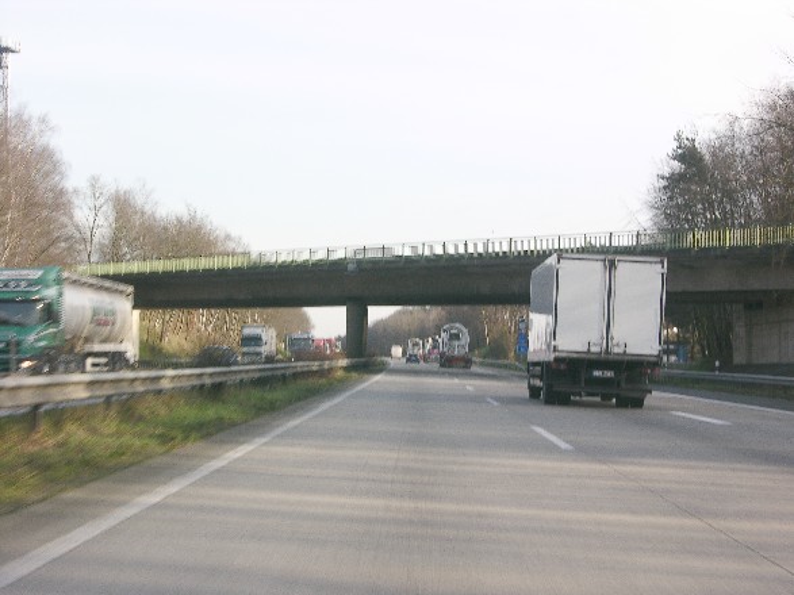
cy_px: 298
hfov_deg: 27.8
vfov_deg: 21.0
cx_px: 397
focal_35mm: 70
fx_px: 1605
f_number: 5.9
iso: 50
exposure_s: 1/88.9
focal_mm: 17.8
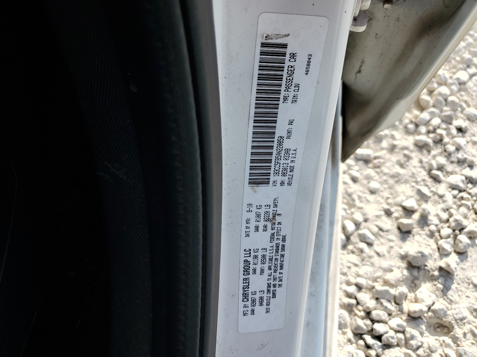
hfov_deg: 67.3
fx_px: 358
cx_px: 238
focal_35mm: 26
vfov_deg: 53.1
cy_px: 178
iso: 50
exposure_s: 1/1429
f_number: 1.5
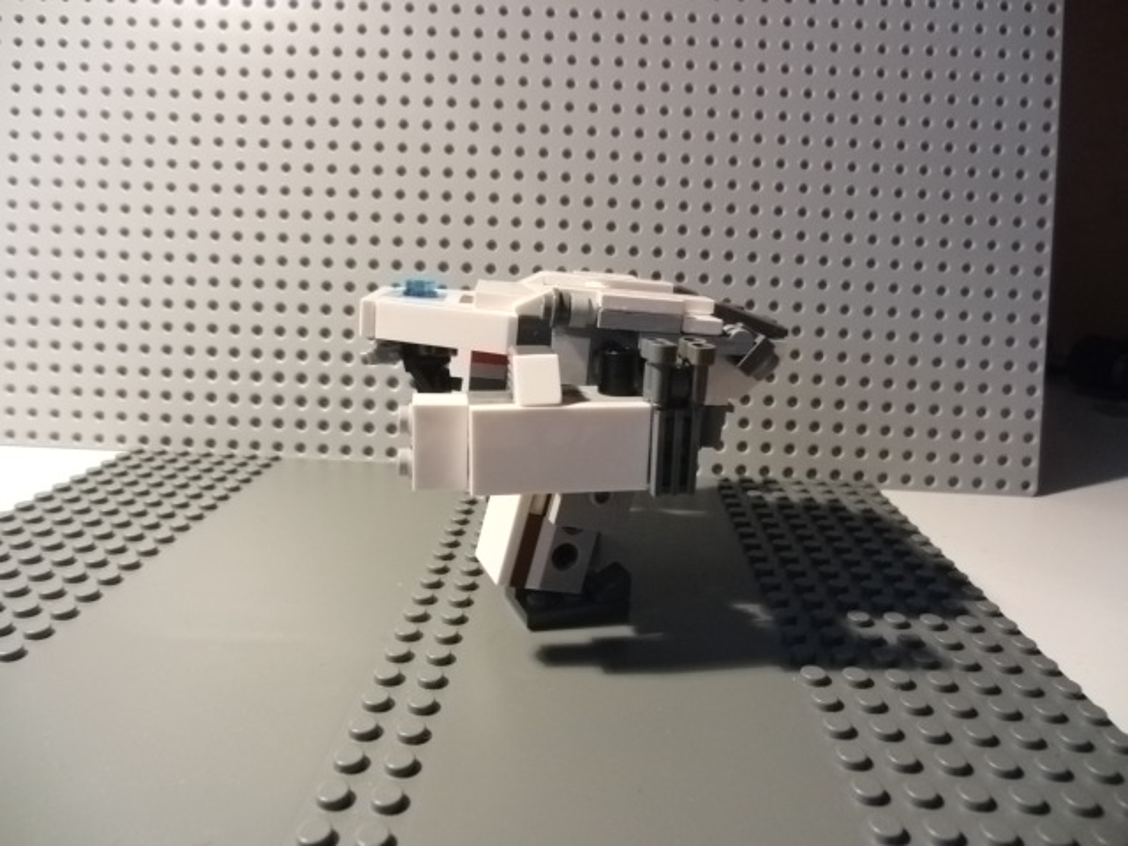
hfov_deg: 71.6
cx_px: 564
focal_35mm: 24
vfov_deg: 56.8
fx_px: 782
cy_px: 423
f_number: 3.2
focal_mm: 4.3
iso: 400
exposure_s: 1/15
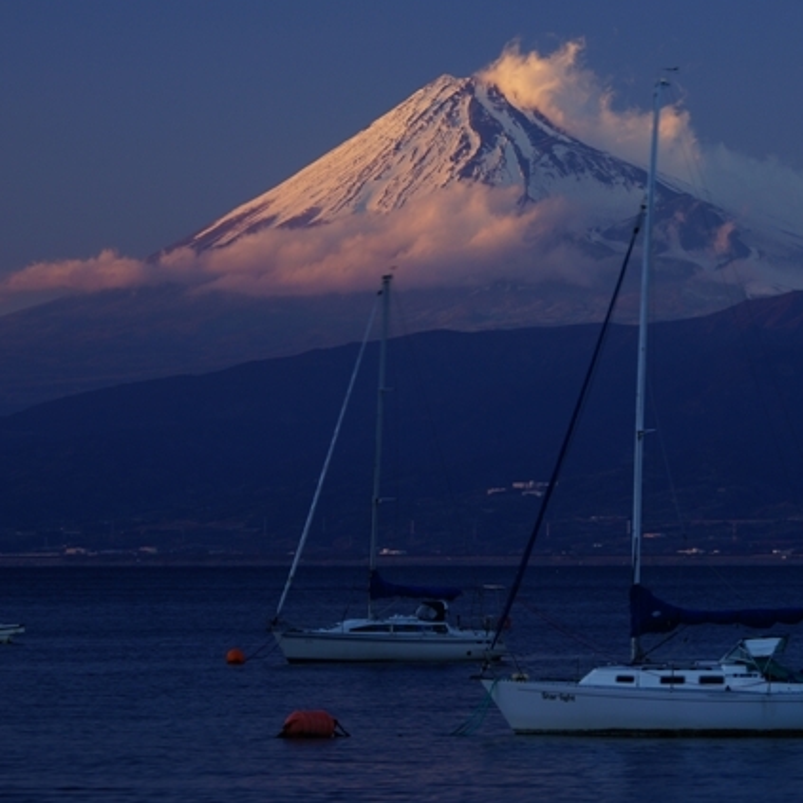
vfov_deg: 9.1
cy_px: 400
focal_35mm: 193
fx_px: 5065
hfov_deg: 9.1
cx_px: 577
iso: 100
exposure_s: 1/2.5
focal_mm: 150
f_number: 16
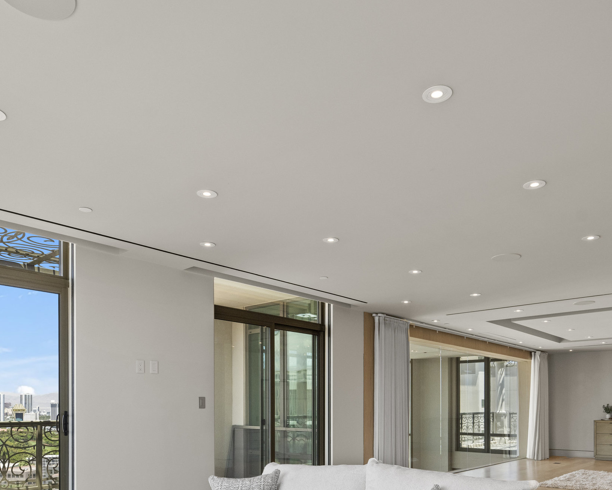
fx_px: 525
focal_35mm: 29
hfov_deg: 60.4
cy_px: 397
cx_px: 311
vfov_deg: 47.1
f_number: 8
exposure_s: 1/20
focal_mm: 14
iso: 500
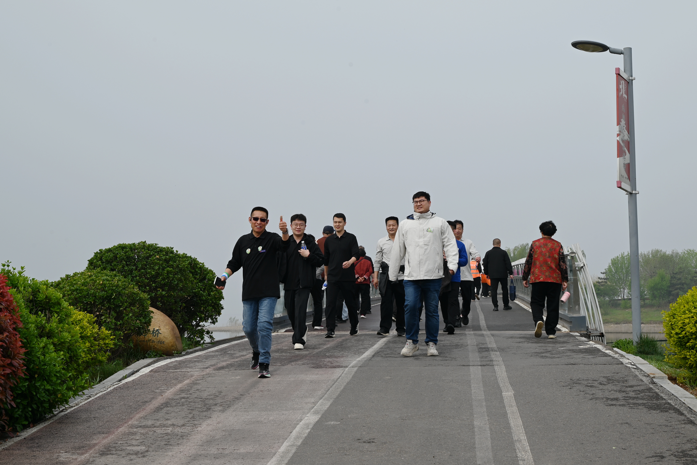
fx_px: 1220
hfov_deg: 31.9
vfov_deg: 21.6
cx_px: 348
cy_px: 232
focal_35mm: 63
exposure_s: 1/200
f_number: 13
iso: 125
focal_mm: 63
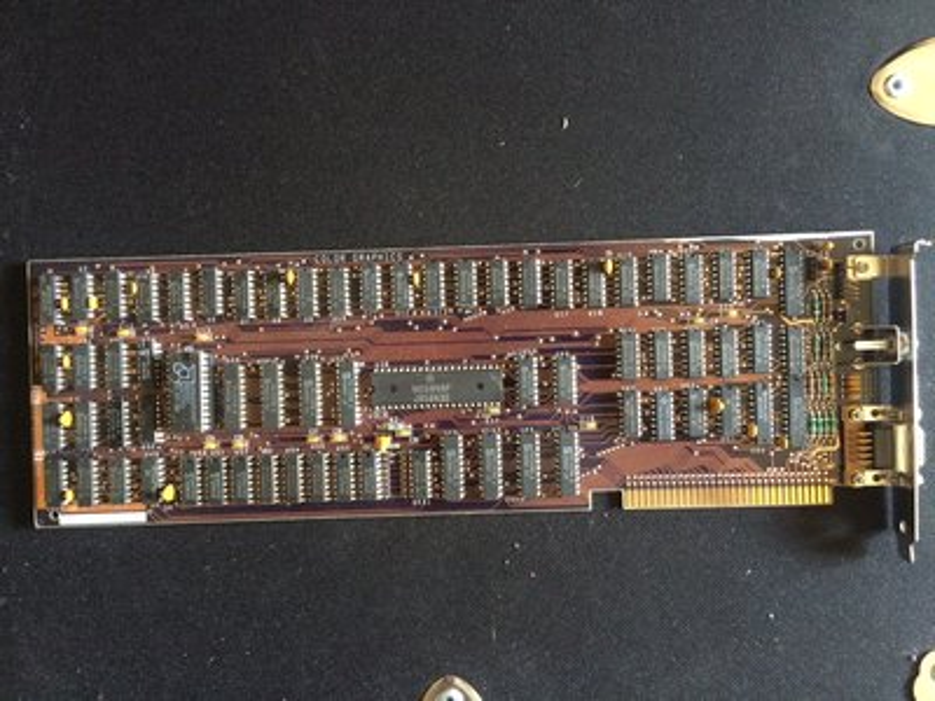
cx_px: 468
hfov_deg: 61.7
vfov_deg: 48.2
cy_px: 350
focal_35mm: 29
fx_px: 783
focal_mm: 4.15
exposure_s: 1/24
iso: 320
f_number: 2.2
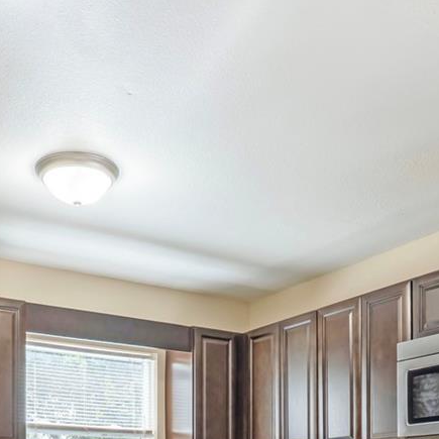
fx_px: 740
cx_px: 171
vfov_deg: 29.6
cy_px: 487
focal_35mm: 52
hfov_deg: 32.9
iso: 250
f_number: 9
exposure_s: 1/200
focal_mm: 11
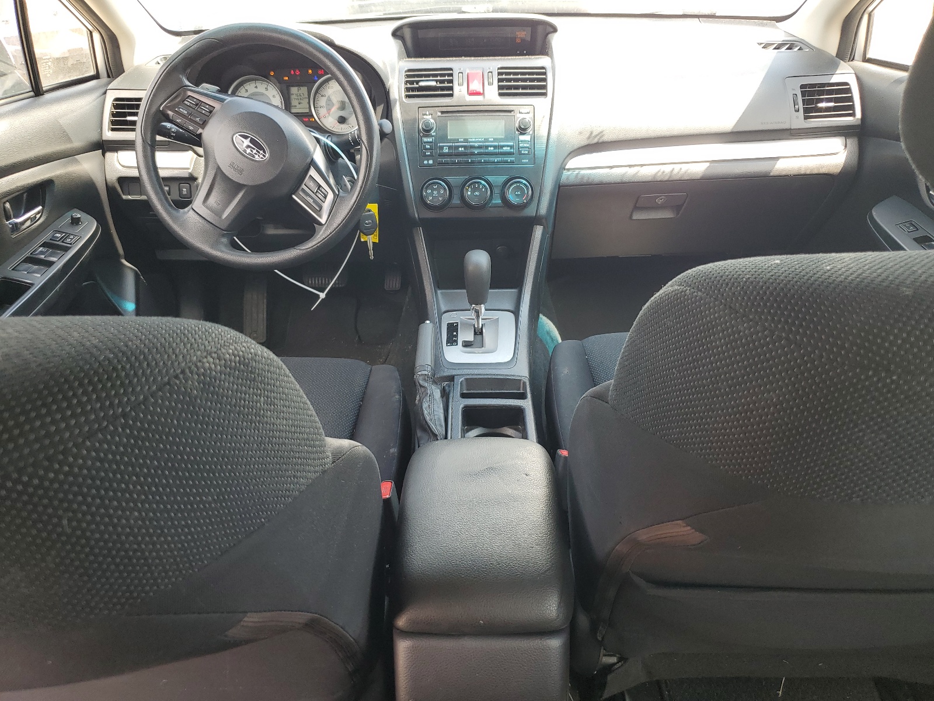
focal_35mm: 26
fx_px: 702
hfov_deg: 67.3
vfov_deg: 53.1
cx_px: 467
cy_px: 350
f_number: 1.5
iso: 50
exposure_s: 1/167
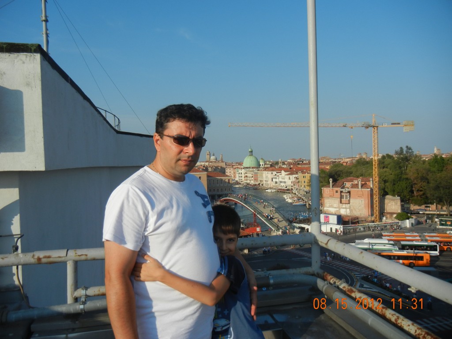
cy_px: 170
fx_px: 392
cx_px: 226
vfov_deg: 46.8
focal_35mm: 30
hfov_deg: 60.0
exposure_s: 1/490
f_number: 7
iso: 160
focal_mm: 5.4
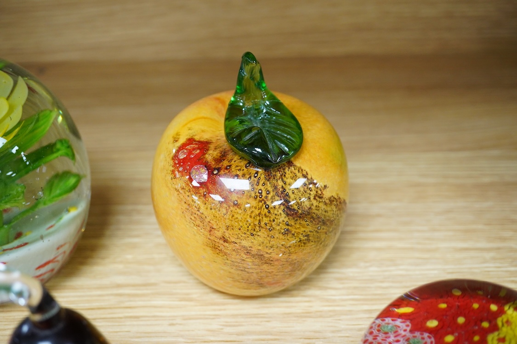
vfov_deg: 29.9
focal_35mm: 45
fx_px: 646
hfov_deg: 43.6
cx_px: 258
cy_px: 172
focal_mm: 30
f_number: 7.1
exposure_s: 1/160
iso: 2500
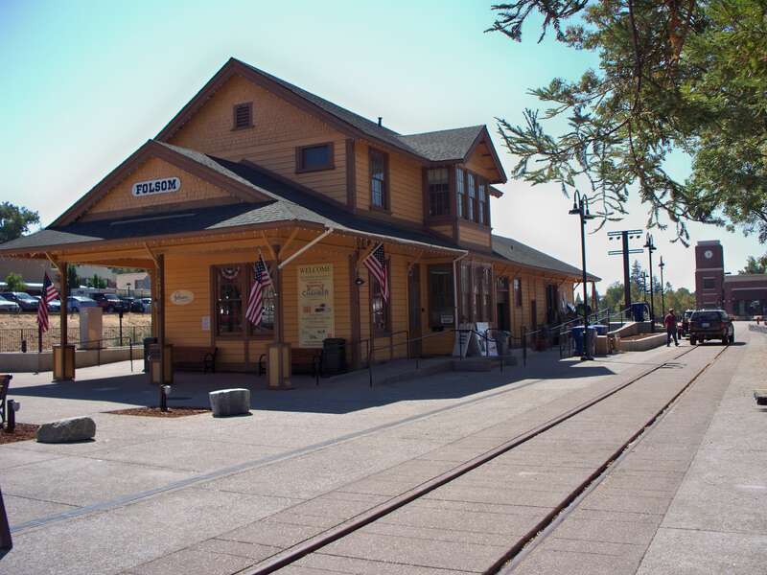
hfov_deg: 52.6
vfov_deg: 40.7
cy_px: 288
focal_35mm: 35
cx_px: 384
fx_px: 776
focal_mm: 7.54
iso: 80
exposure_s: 1/640
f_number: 2.8
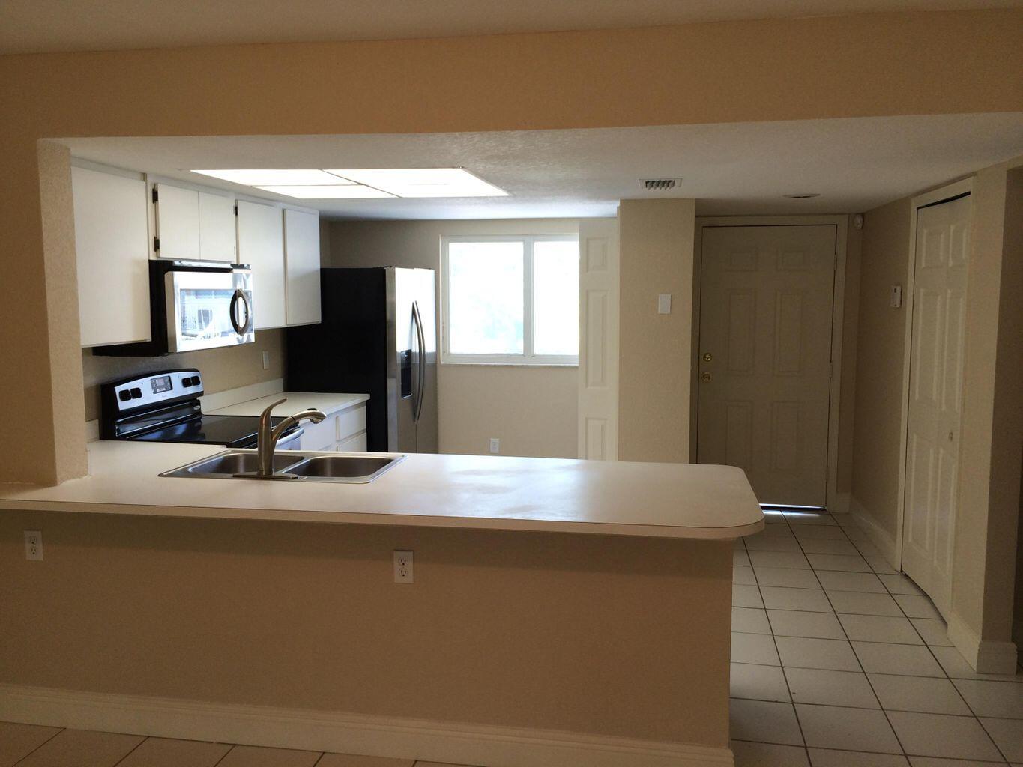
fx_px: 857
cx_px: 512
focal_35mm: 29
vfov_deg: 48.2
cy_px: 384
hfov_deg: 61.7
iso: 40
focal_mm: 4.15
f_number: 2.2
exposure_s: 1/60
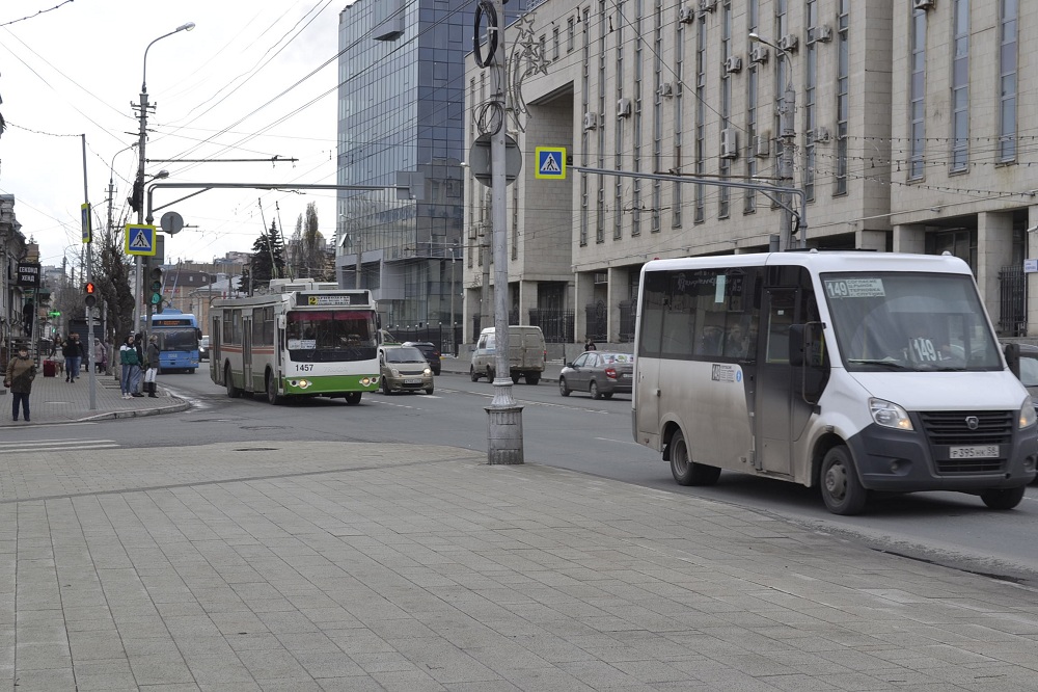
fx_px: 1643
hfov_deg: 35.1
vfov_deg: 23.8
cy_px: 346
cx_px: 519
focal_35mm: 57
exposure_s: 1/200
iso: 100
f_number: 7.1
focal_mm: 38
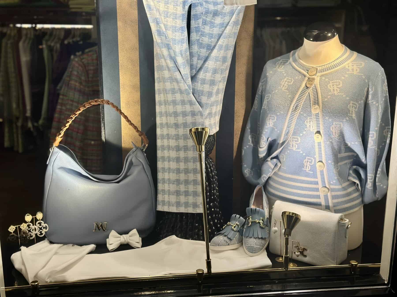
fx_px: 550
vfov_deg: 30.3
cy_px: 148
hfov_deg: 39.7
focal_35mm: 48
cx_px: 198
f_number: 1.78
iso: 80
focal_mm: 6.86
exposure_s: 1/337
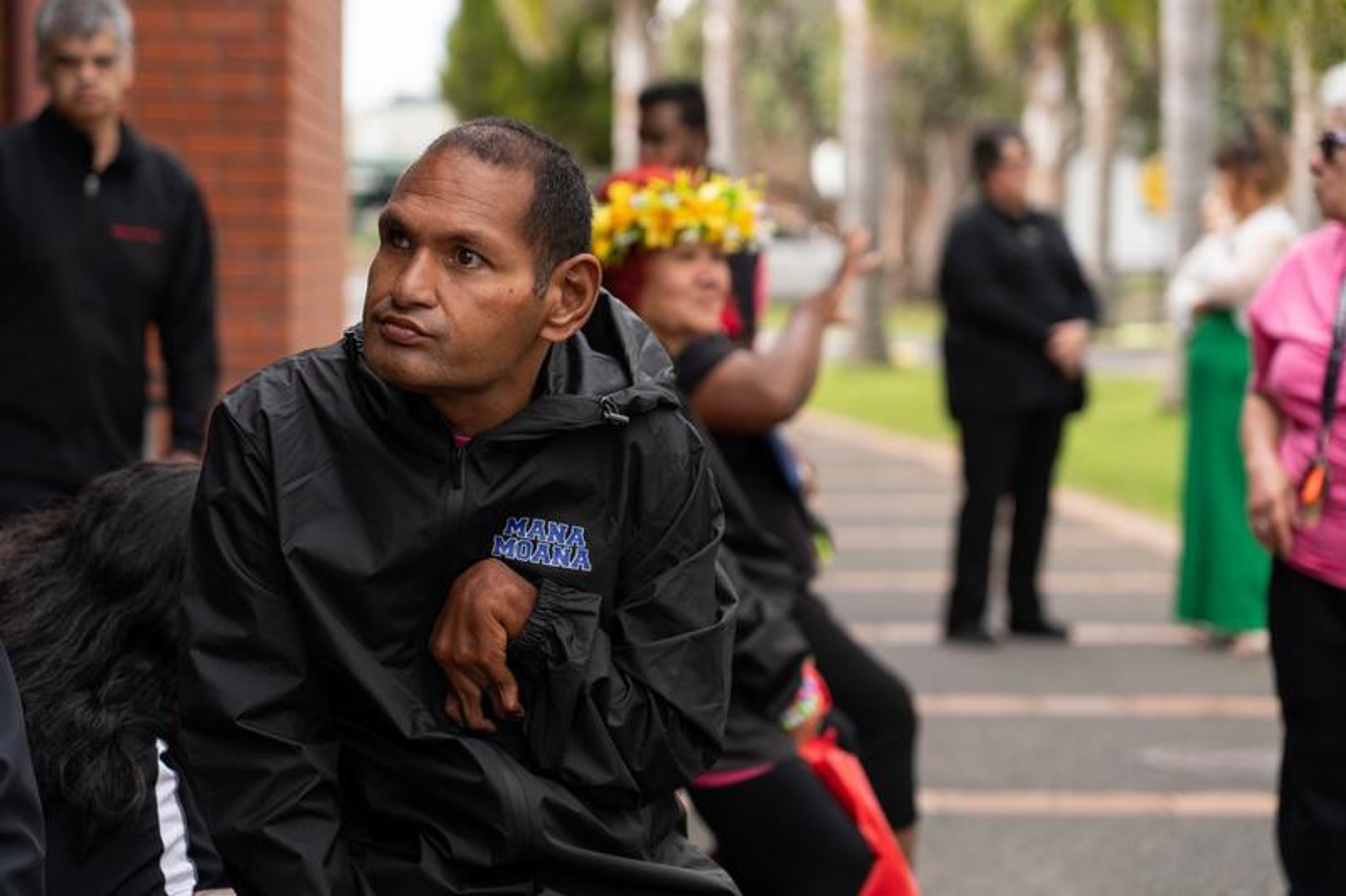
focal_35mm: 105
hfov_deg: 19.5
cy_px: 448
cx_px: 673
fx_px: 3925
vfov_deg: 13.0
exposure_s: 1/800
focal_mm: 105
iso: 200
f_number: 4
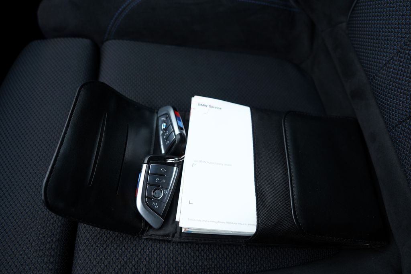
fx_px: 274
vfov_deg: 53.1
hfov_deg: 73.7
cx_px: 206
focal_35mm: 24
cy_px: 137
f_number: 4
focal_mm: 24
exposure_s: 1/60
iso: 1250
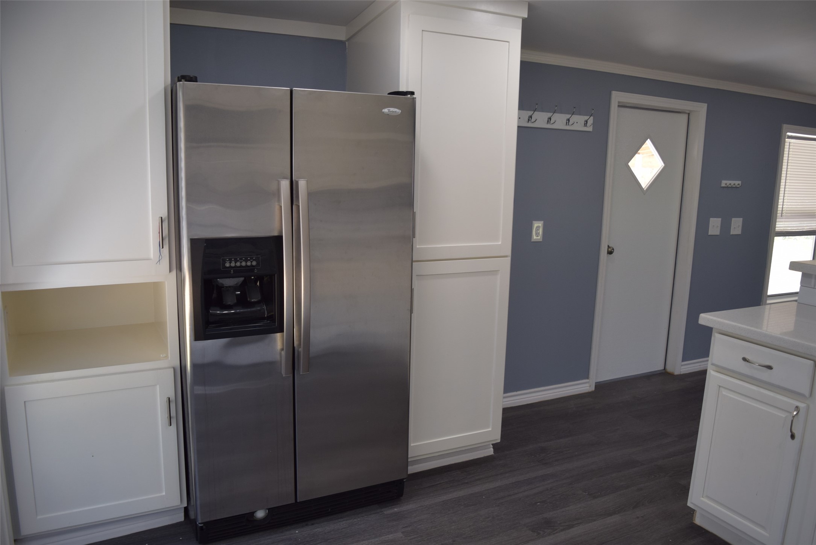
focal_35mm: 27
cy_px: 272
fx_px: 612
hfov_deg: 67.4
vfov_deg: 48.0
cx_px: 408
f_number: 3.5
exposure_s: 1/125
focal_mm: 18
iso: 360
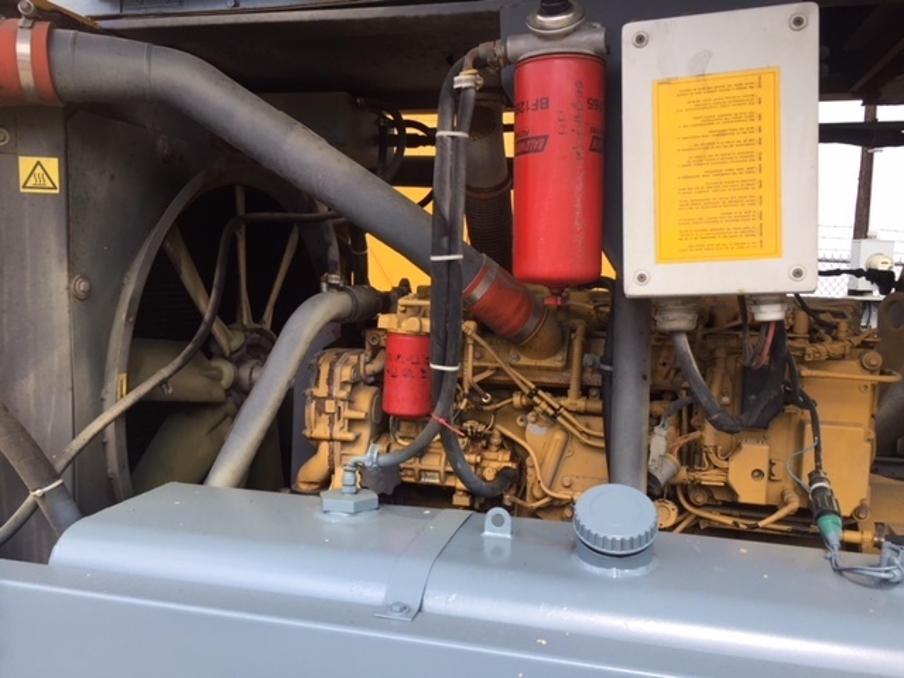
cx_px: 452
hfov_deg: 61.7
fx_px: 757
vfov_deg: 48.2
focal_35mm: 29
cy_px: 339
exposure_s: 1/565
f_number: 2.2
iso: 32
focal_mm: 4.15
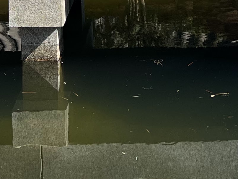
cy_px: -182
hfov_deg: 15.2
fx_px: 894
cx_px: 100
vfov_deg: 10.5
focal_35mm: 130
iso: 50
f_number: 1.5
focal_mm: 5.7
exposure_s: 1/2045
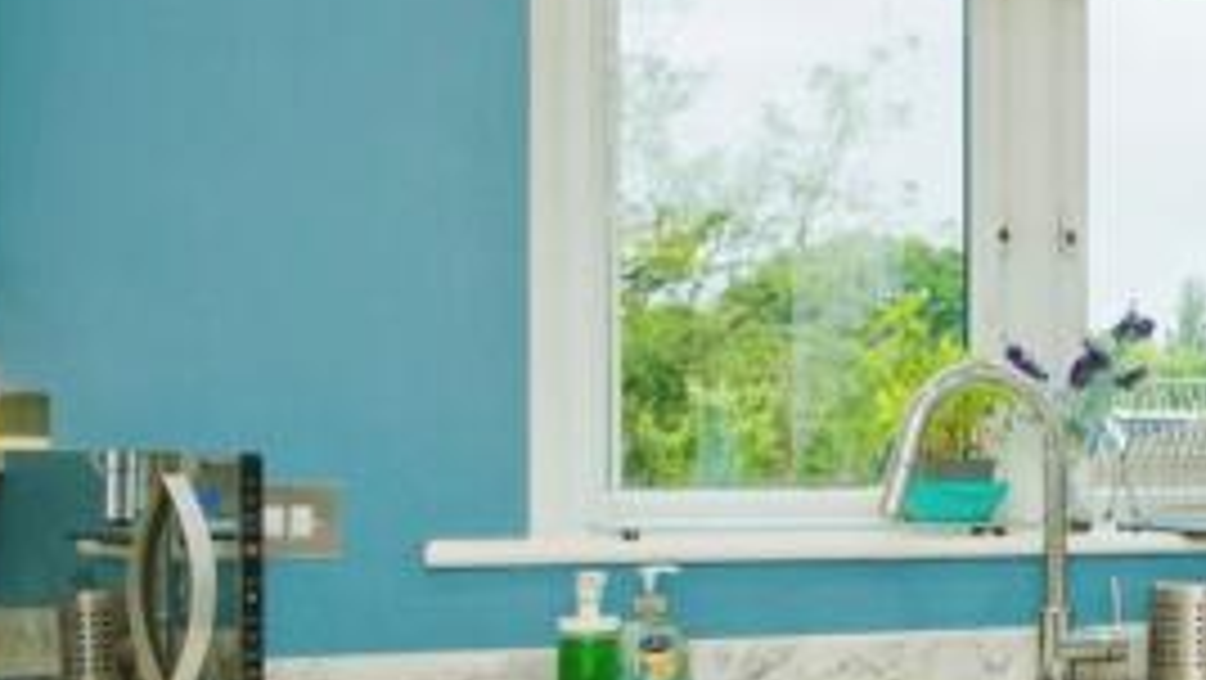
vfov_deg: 18.8
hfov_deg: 23.6
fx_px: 2047
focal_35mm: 64
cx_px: 1948
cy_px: 459
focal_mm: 16
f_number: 9
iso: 400
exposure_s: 1/60
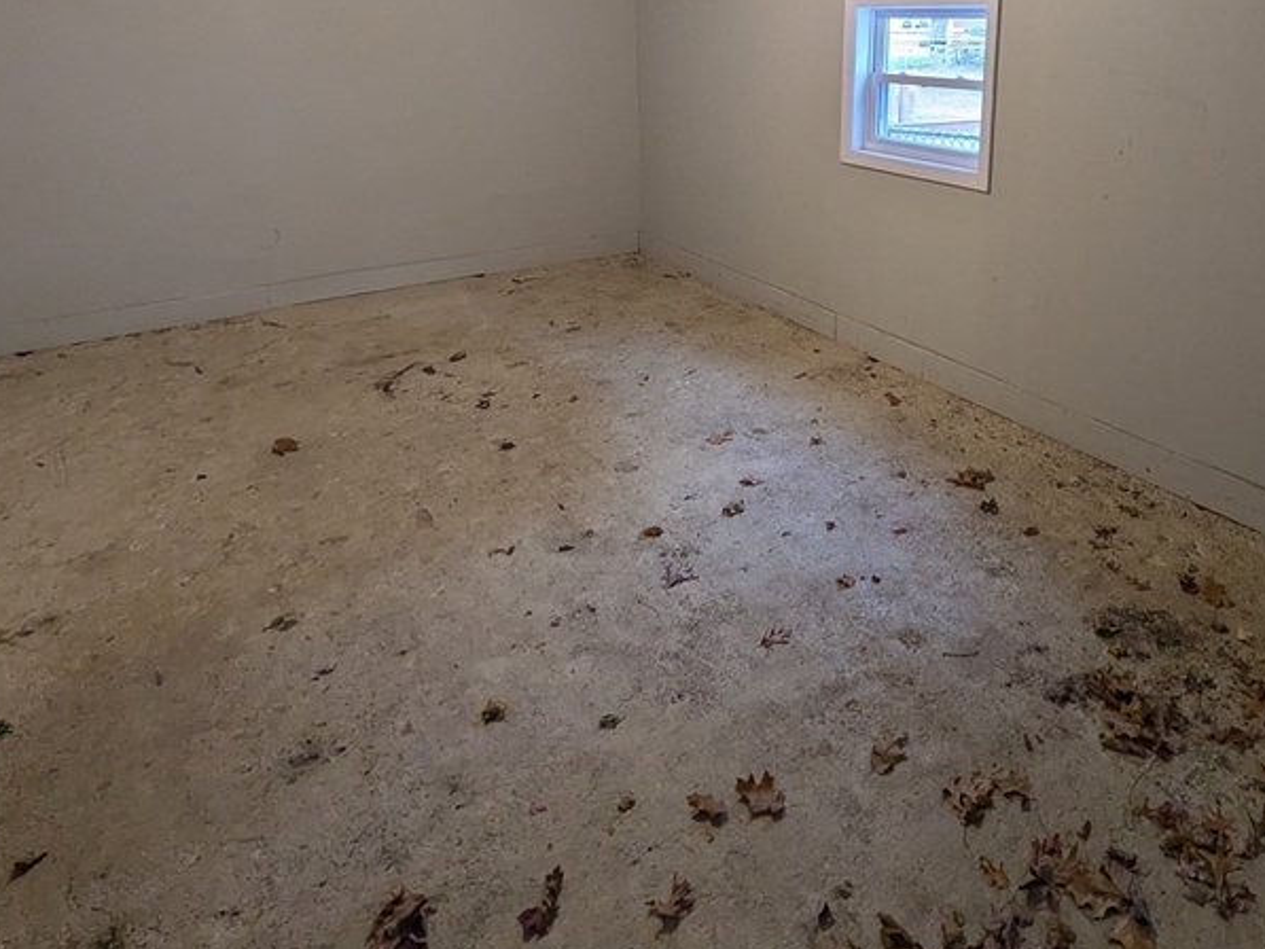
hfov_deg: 69.7
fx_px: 877
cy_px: 180
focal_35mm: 24
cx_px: 836
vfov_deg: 52.8
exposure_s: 1/24
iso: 171
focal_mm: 1.83
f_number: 2.2
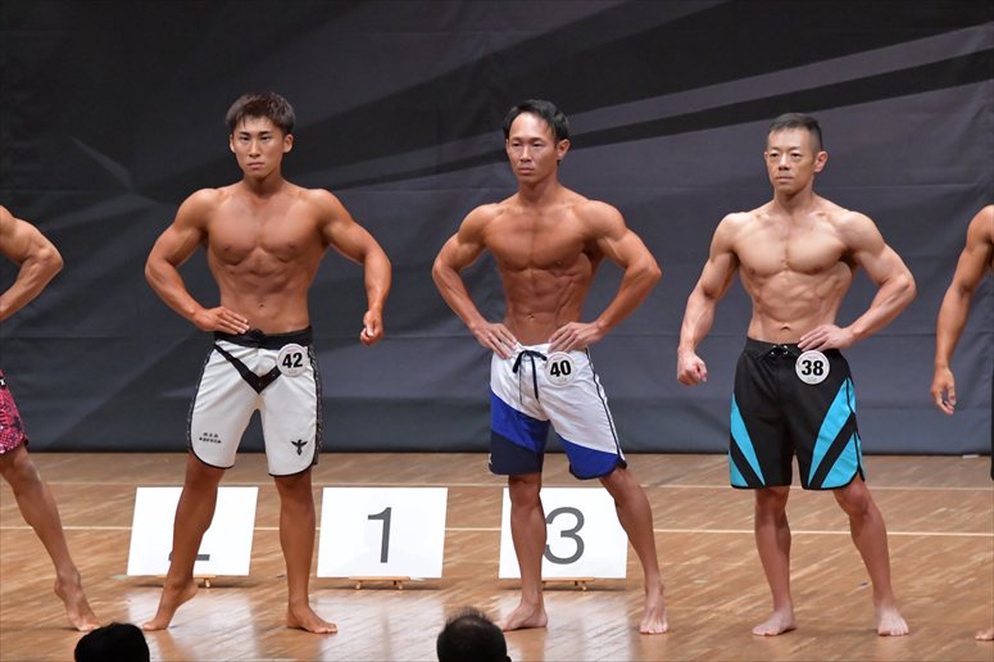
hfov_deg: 8.1
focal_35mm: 255
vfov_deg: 5.4
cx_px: 497
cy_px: 331
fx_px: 7037
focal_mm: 170
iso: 8000
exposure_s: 1/400
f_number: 5.6
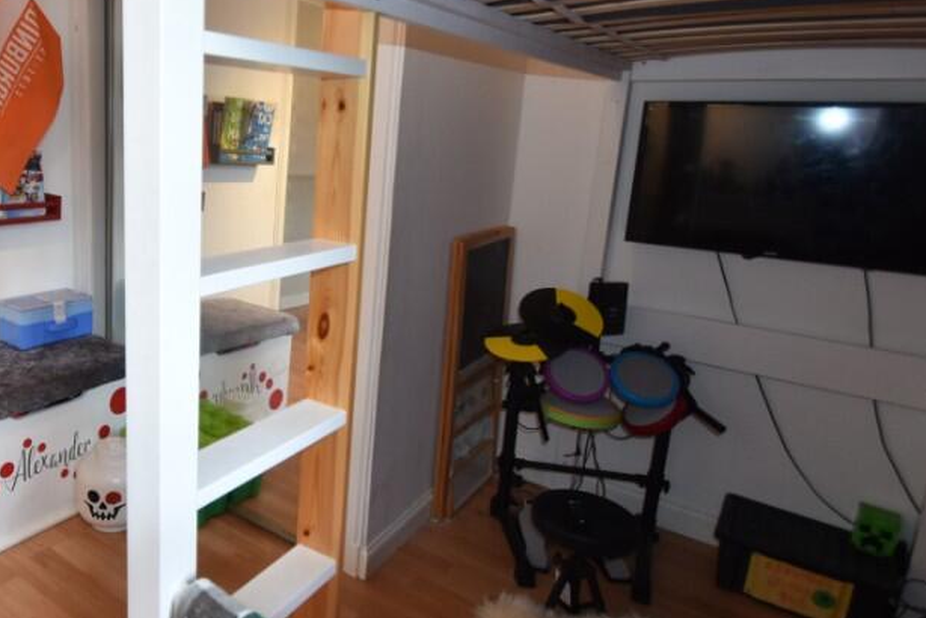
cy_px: 251
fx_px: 643
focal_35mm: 25
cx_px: 261
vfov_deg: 51.0
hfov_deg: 68.0
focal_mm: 10
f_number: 4.5
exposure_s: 1/60
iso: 560
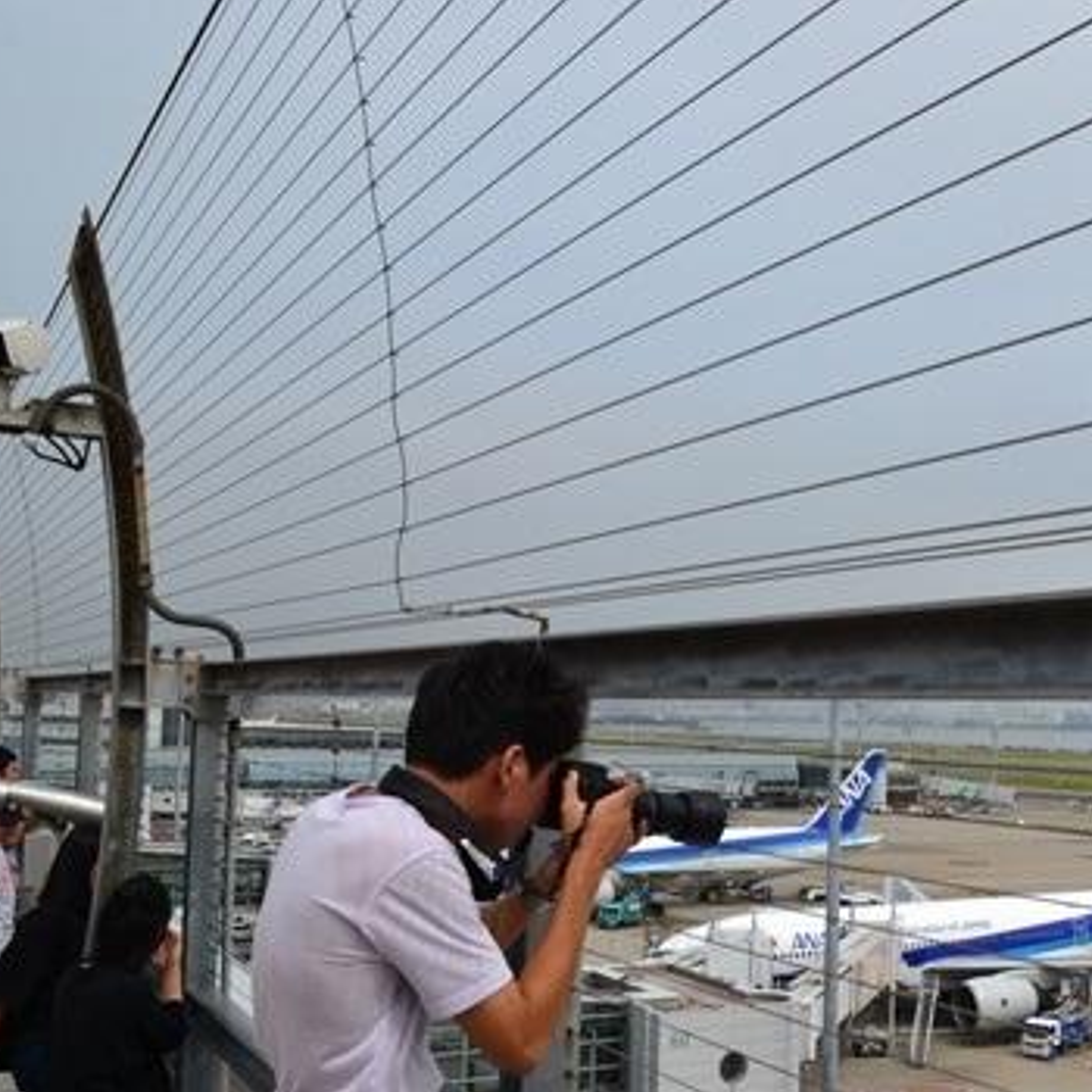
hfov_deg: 38.7
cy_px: 563
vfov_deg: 40.0
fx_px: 1499
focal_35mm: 42
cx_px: 849
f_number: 11
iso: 280
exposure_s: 1/500
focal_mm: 18
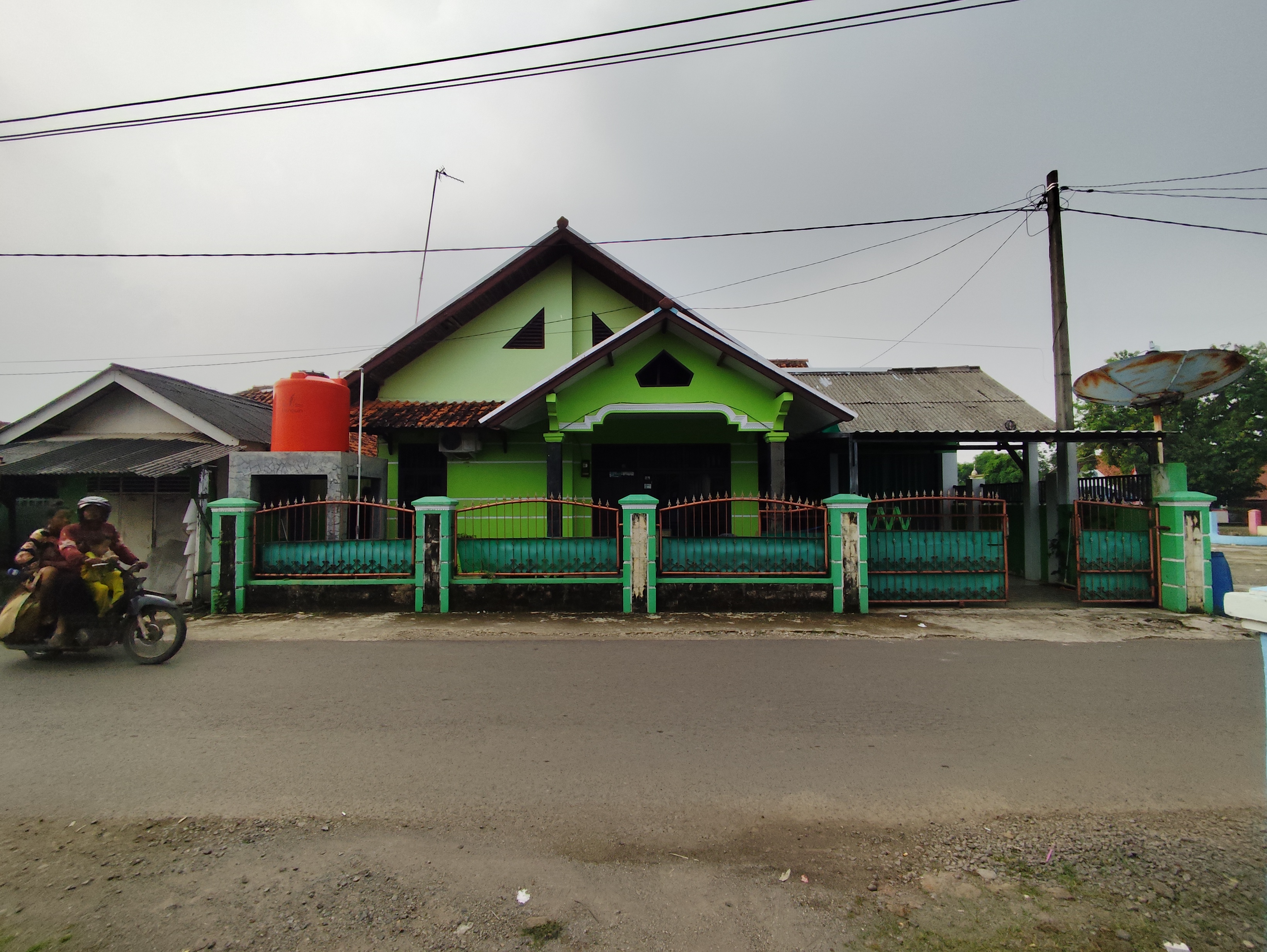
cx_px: 634
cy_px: 476
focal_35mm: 16
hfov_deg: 94.5
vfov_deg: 78.2
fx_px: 586
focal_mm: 1.65
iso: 50
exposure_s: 1/1122
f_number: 2.2
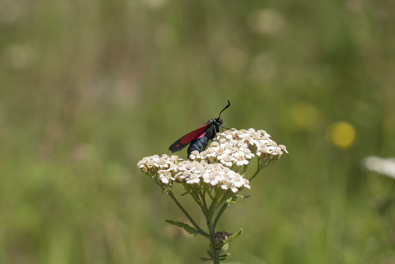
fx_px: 1723
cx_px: 198
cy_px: 132
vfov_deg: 8.7
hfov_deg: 13.1
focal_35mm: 157
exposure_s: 1/640
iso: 500
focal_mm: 105
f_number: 8
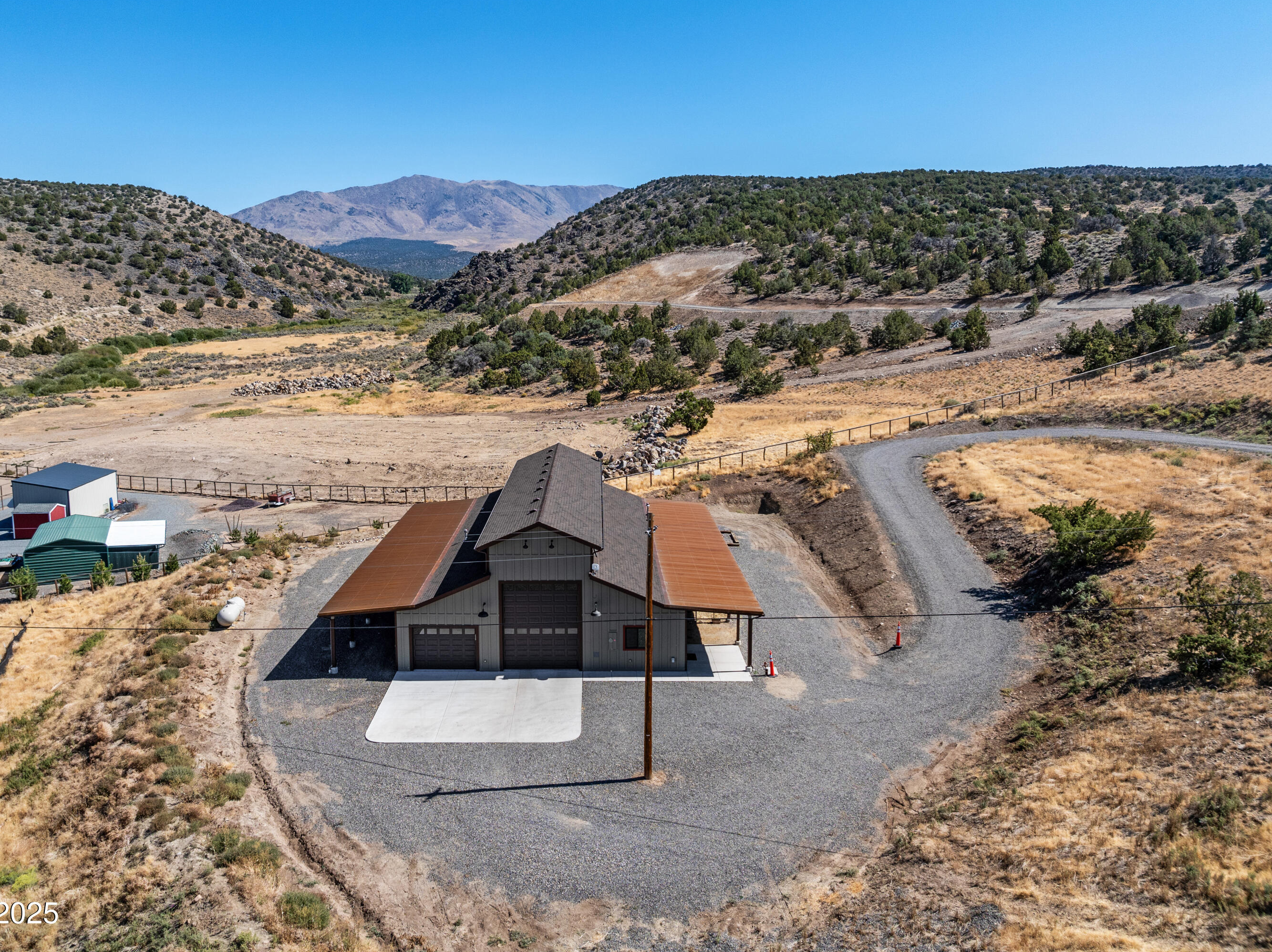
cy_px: 426
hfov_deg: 65.3
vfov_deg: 51.2
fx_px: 991
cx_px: 582
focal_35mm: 27
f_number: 2.8
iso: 110
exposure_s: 1/2000
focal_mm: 12.29
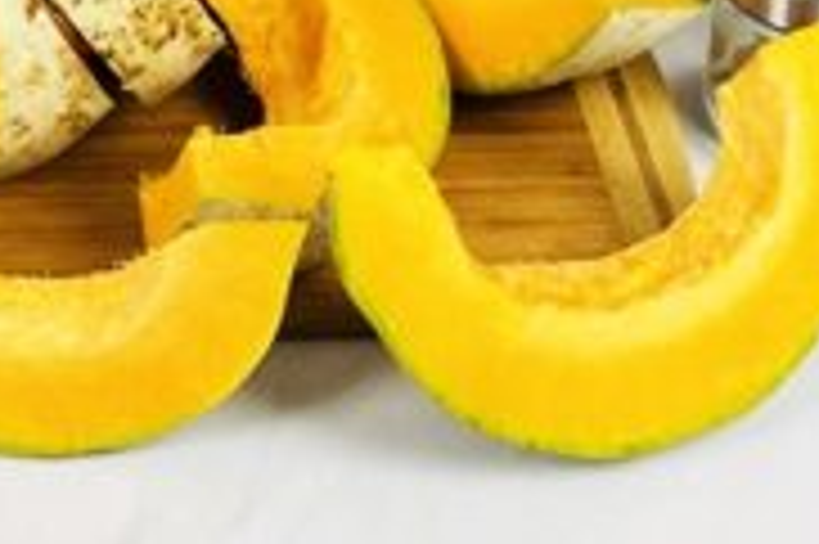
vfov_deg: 11.7
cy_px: -564
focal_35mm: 104
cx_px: 261
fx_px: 2364
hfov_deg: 19.6
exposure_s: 1/100
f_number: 1.6
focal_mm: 4.2
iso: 100
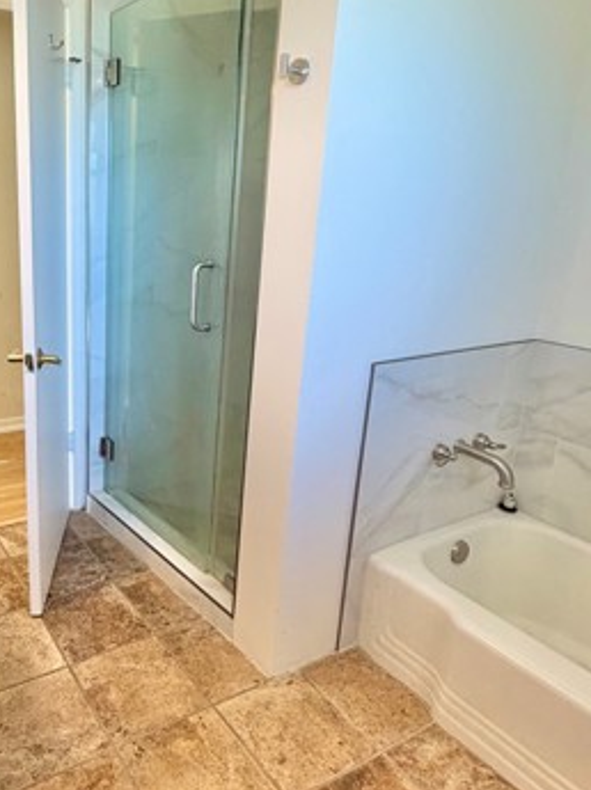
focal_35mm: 26
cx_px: 115
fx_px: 593
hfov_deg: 49.7
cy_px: 360
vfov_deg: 67.2
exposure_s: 1/120
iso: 200
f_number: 2.2
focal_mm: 2.22
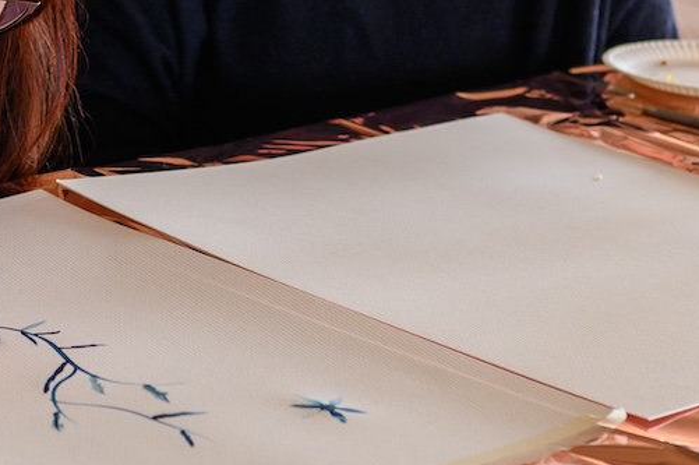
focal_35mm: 208
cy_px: -3
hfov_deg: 9.8
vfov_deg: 6.6
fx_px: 4035
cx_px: 24
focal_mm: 70
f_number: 4
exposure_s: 1/125
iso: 400
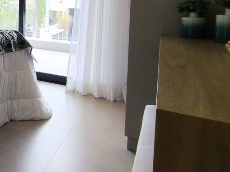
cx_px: -68
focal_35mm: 45
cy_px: 5
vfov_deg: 30.2
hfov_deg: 32.1
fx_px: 299
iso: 50
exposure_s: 1/187
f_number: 2.2
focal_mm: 1.65
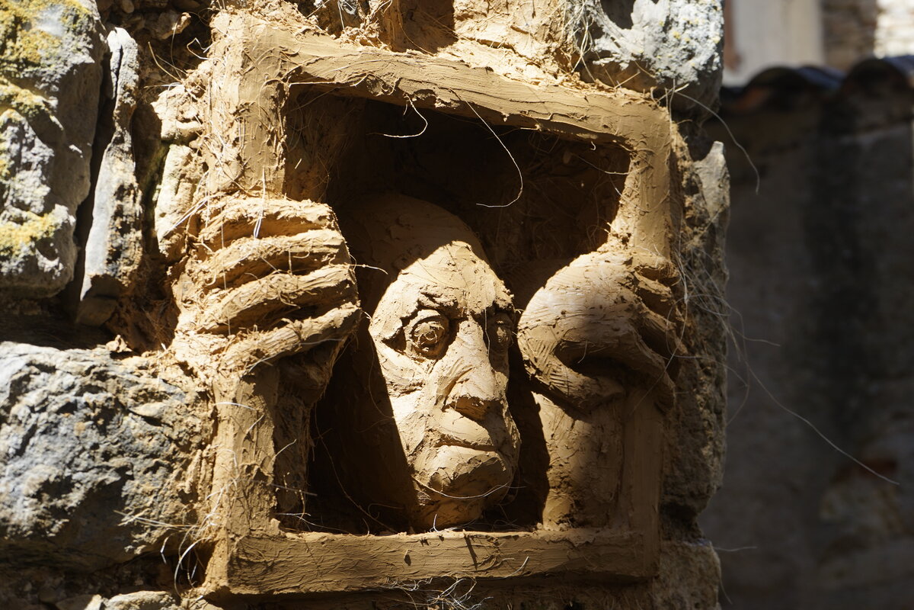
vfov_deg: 22.3
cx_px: 457
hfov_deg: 32.9
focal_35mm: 61
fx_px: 1549
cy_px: 305
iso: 100
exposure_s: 1/100
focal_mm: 61
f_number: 7.1
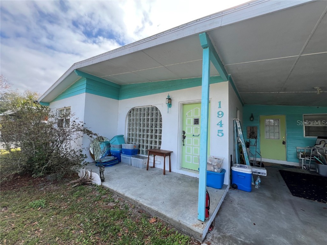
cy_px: 122
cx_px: 164
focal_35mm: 13
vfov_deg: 89.9
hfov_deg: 106.2
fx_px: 123
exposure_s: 1/494
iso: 32
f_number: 1.8
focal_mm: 1.57
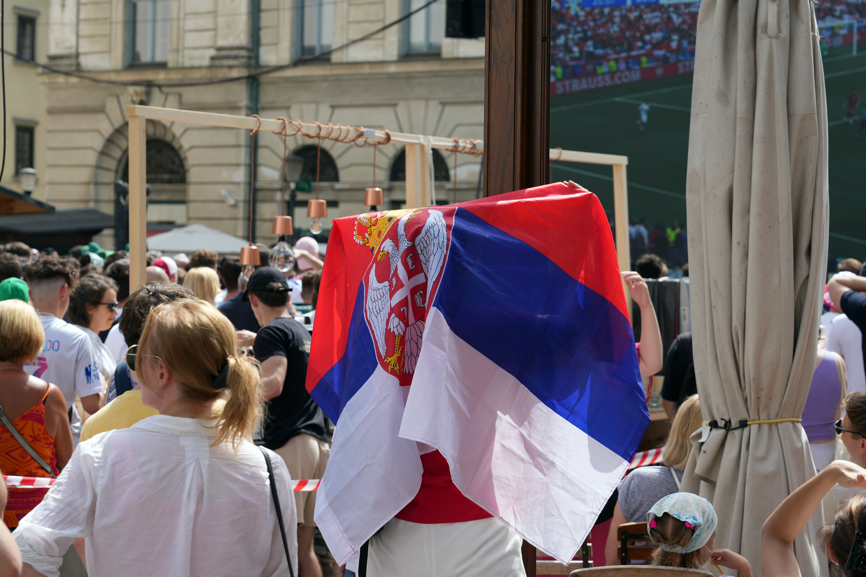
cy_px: 288
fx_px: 2237
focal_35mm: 93
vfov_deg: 14.7
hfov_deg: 21.9
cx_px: 433
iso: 100
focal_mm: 93
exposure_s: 1/200
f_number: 7.1
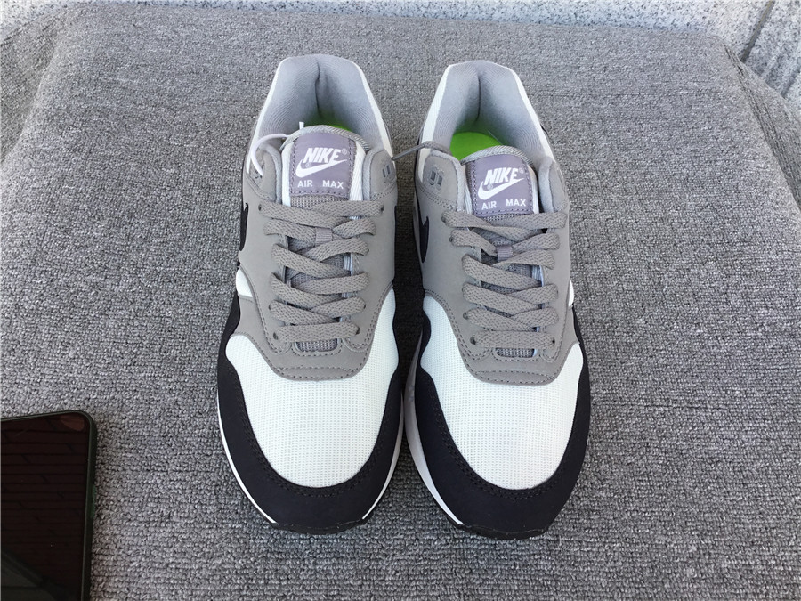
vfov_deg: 45.4
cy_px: 300
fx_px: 717
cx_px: 400
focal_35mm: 31
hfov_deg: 58.4
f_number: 2.4
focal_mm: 3.3
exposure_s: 1/125
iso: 25
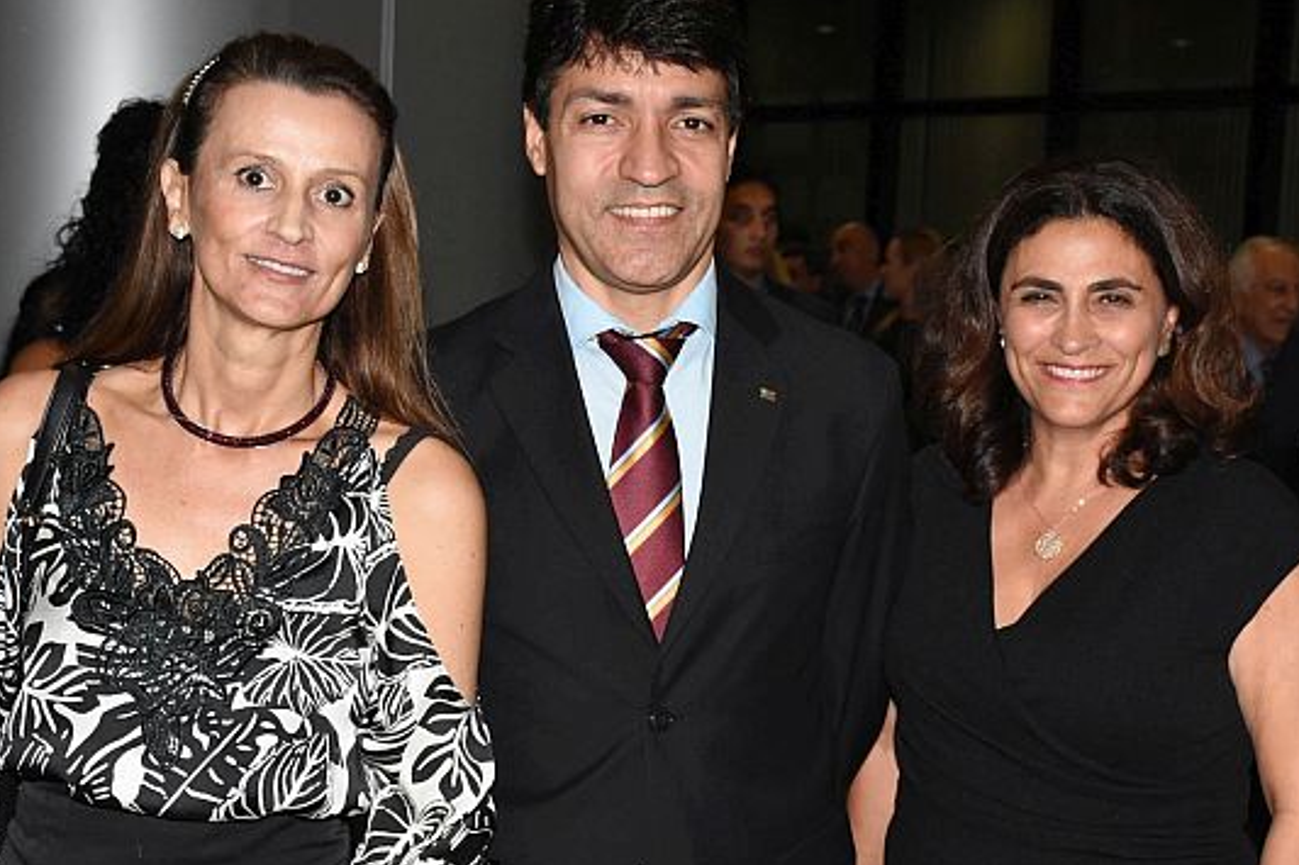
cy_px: 432
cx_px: 685
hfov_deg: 30.1
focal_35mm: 67
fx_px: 2417
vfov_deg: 20.3
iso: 2000
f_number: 6.3
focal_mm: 34
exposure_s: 1/125
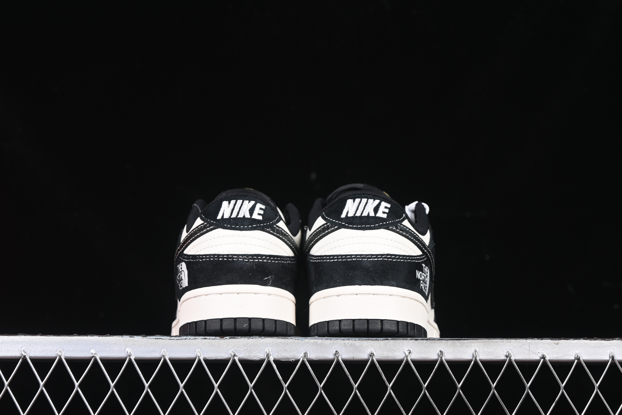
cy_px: 208
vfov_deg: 18.2
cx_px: 311
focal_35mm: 75
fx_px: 1296
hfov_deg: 27.0
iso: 160
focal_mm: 50
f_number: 6.3
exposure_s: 1/60
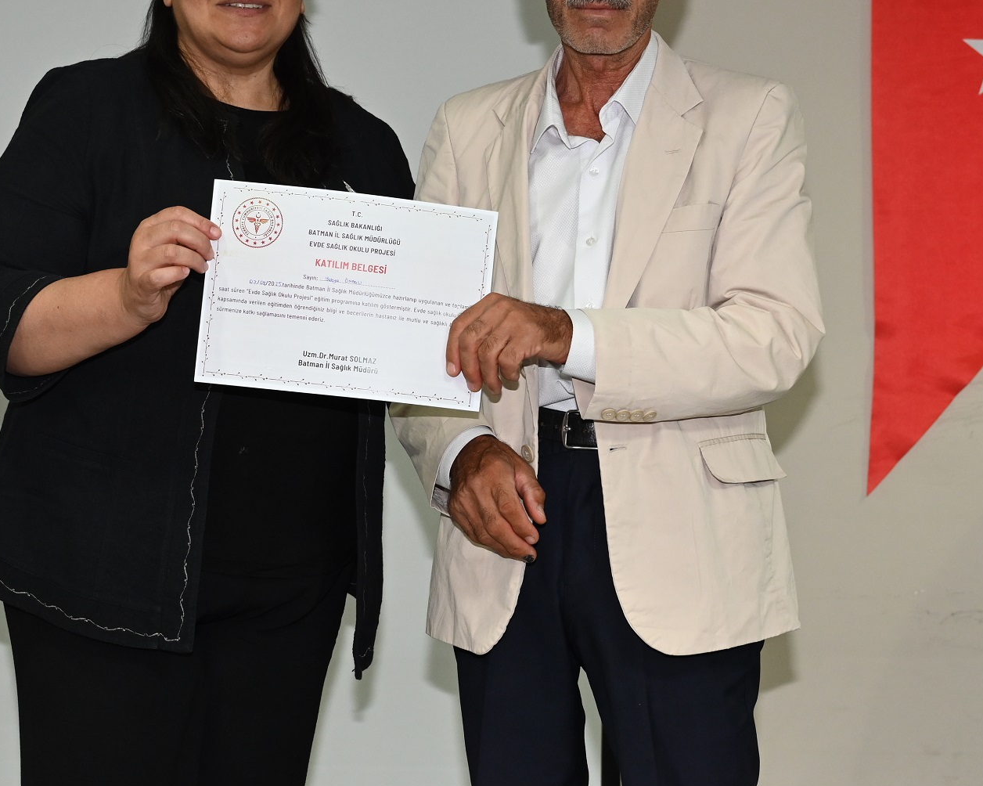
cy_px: 294
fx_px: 2185
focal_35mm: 75
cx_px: 391
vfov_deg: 20.3
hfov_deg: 25.3
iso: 900
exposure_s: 1/60
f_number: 4
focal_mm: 33.5
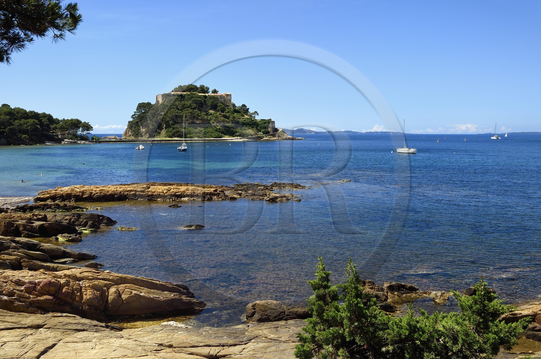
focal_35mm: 32
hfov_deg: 58.8
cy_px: 180
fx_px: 480
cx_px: 270
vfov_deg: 41.0
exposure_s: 1/250
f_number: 13
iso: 200
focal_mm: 32
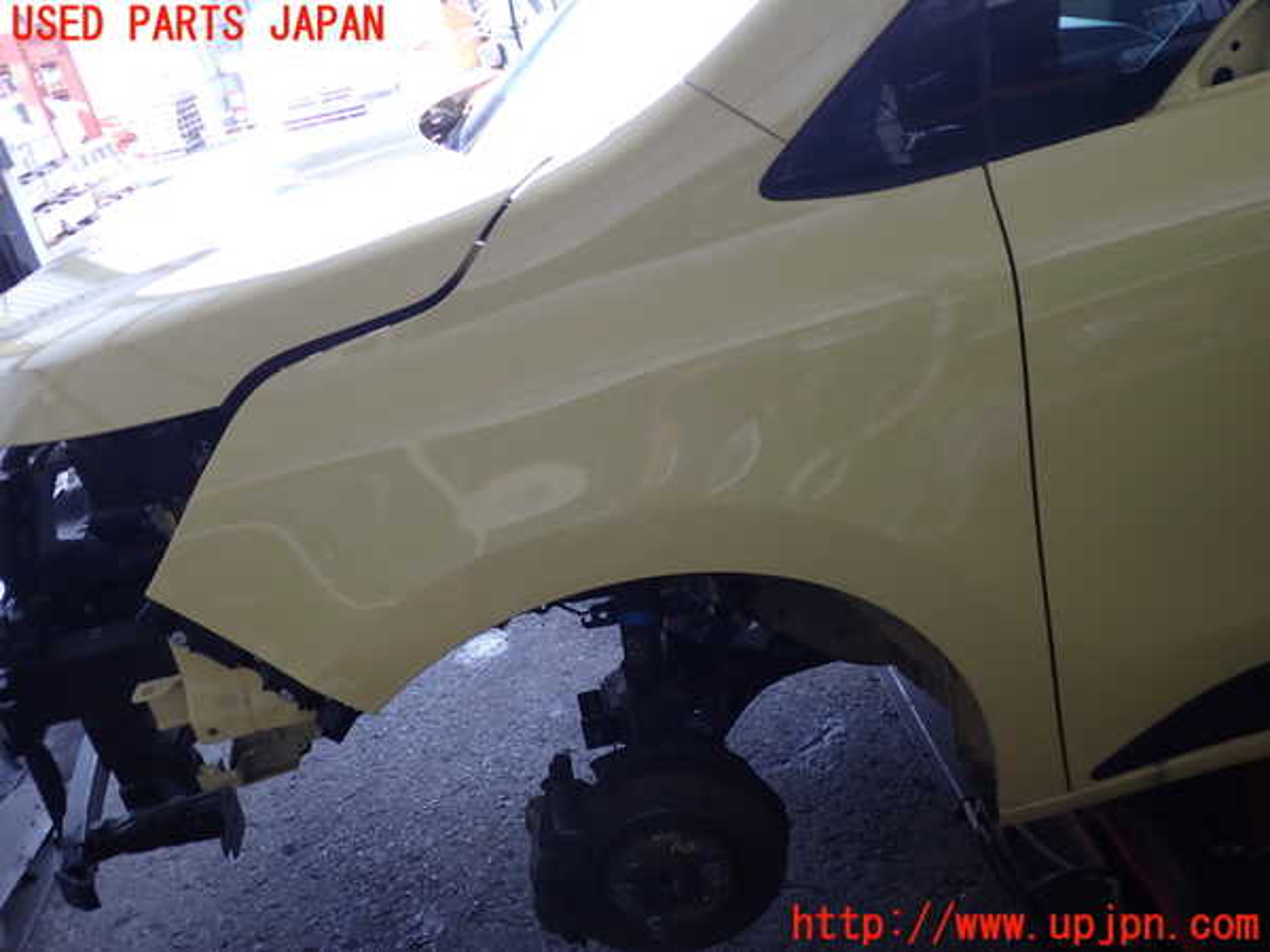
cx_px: 635
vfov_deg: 46.8
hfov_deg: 60.0
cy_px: 476
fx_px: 1101
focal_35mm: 30
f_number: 2.3
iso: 100
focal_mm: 5.4
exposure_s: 1/60
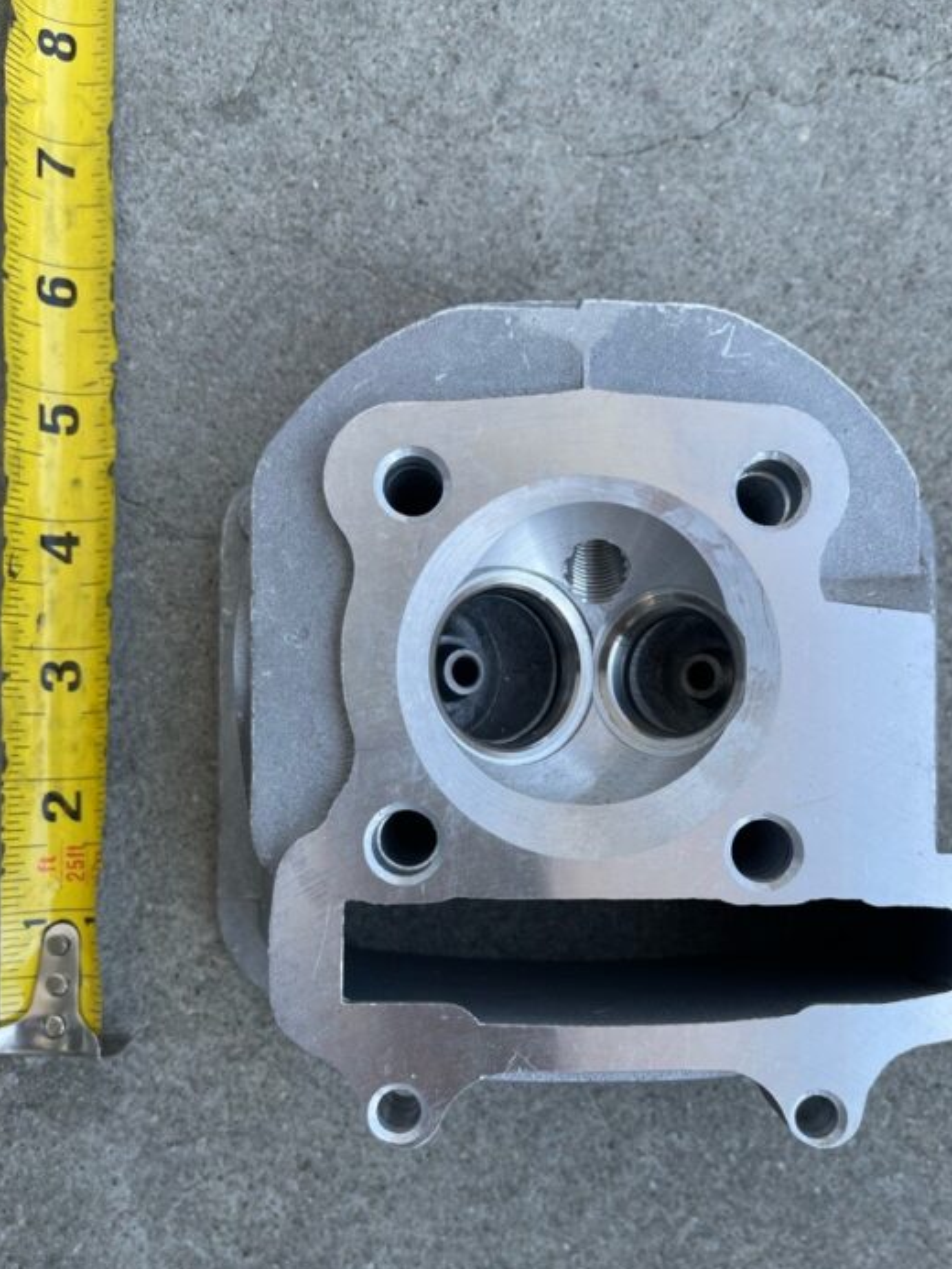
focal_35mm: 30
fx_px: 1100
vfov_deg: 59.7
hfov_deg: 46.8
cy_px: 721
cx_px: 509
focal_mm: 5.1
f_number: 1.6
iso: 32
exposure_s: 1/631
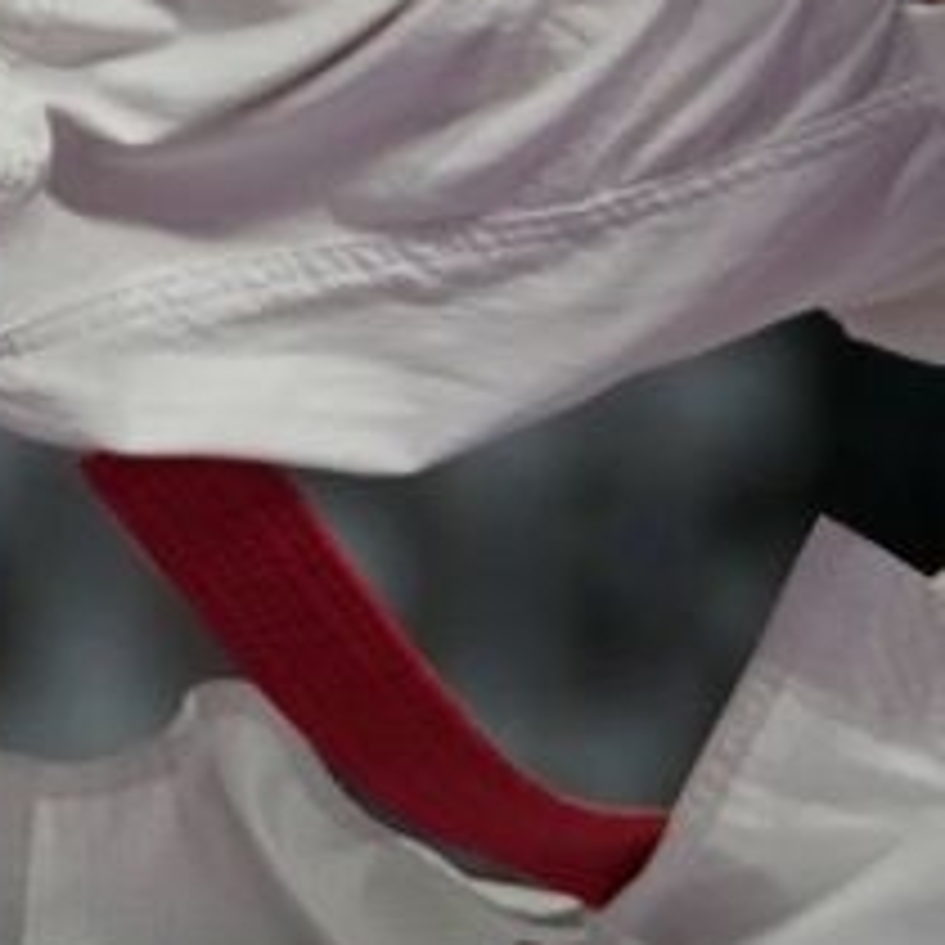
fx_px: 51888
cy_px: 756
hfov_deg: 1.0
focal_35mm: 1680
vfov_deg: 1.0
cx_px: 99
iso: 800
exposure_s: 1/1000
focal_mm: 154
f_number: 2.8
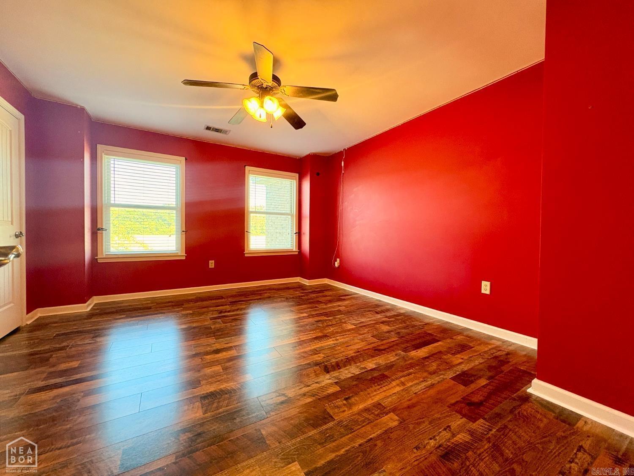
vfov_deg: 85.7
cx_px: 317
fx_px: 256
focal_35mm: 14
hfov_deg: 102.1
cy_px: 238
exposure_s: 1/60
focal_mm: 2.22
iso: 400
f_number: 2.2
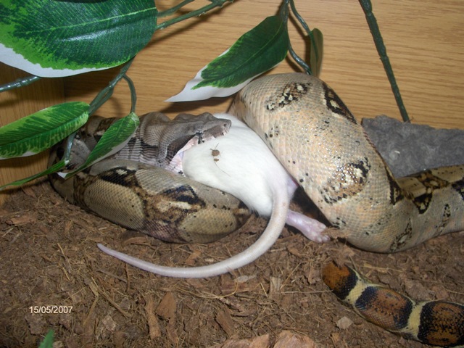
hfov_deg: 52.6
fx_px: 469
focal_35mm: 35
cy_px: 174
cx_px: 232
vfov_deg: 40.7
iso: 100
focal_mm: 5.8
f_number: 4.3
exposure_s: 1/60
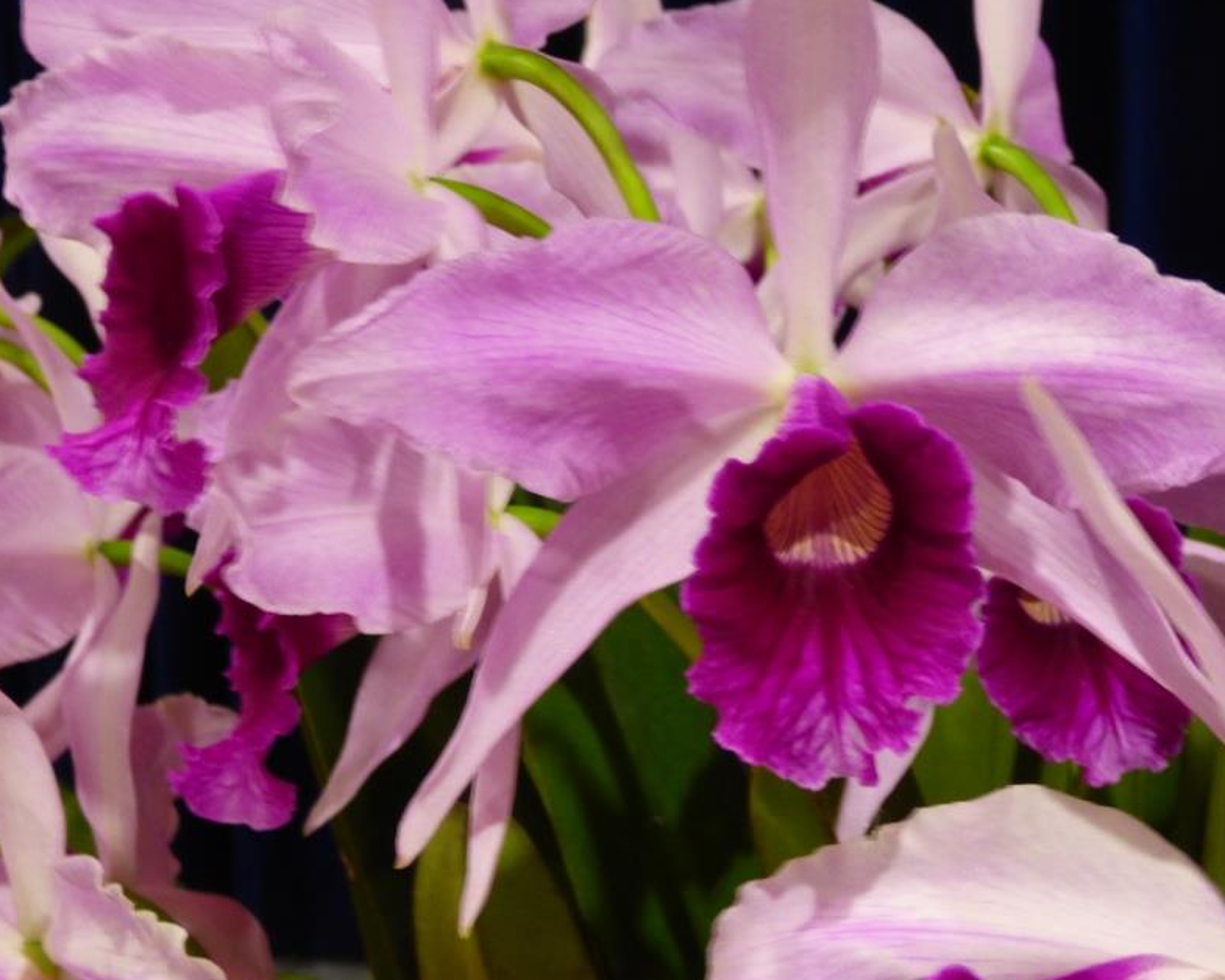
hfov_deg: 22.7
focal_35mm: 84
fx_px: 3045
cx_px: 741
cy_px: 442
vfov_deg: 18.3
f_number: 4.2
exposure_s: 1/6
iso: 400
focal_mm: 11.21
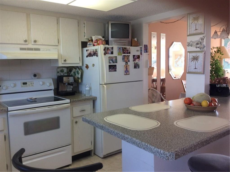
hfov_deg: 56.9
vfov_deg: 44.0
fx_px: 212
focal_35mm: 32
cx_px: 115
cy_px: 86
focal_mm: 3.3
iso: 40
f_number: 2.4
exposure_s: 1/40
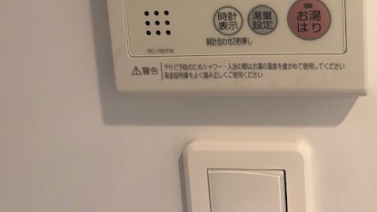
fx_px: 470
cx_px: 275
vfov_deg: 24.5
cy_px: 7
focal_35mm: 47
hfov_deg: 42.6
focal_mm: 3.99
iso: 40
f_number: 1.8
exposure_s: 1/17
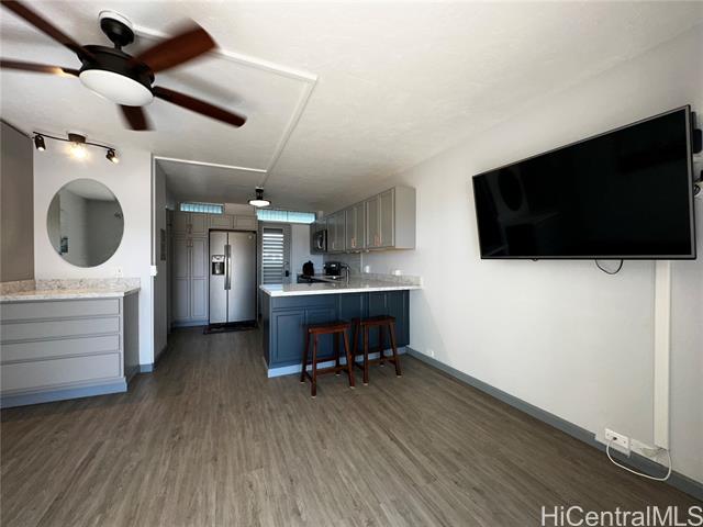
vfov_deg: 85.7
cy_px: 264
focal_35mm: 14
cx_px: 352
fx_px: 284
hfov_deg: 102.1
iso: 50
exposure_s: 1/122
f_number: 2.2
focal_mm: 2.22
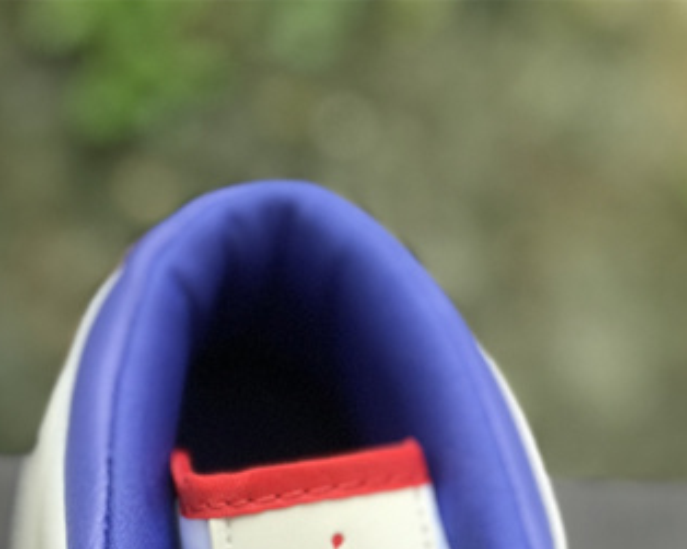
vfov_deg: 11.6
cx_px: -59
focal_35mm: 131
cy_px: 605
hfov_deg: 14.4
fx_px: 2663
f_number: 2.8
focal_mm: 6.6
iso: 40
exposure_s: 1/50
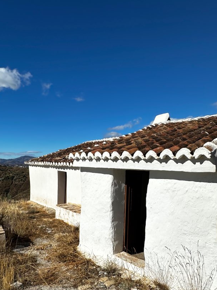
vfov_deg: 66.8
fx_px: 217
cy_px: 170
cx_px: 95
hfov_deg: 52.9
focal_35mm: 26
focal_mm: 2.22
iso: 50
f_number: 2.2
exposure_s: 1/6897
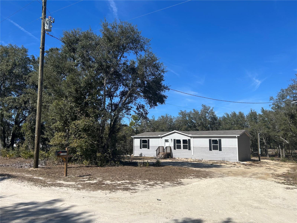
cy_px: 112
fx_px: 223
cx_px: 148
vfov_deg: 53.1
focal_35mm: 26
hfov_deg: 67.3
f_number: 1.5
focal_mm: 5.7
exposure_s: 1/5319
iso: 50
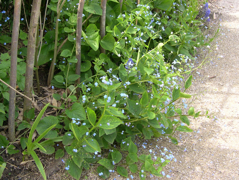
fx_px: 262
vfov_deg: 37.7
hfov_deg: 49.0
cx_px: 120
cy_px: 90
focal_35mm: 38
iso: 100
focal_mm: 8
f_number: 2.8
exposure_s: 1/186
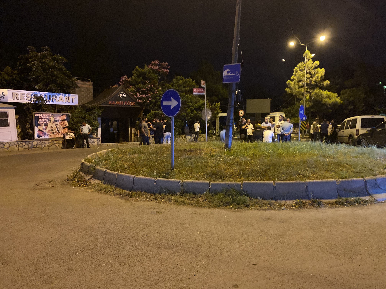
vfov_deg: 53.1
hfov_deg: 67.3
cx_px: 193
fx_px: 290
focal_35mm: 26
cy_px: 144
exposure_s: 1/25
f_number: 1.8
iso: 800
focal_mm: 4.25
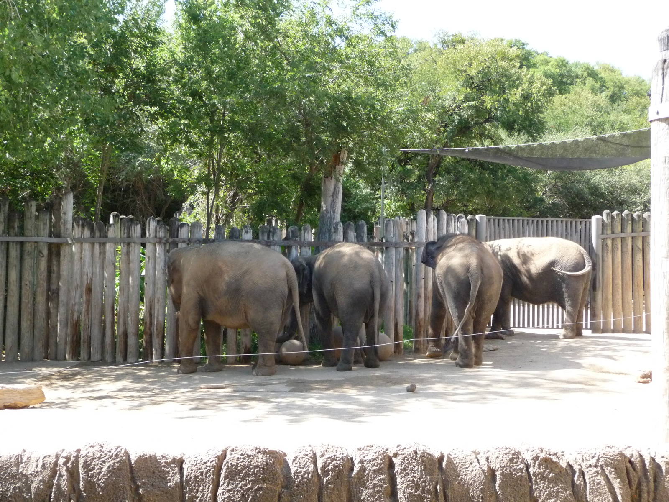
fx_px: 966
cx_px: 334
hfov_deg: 38.2
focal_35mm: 50
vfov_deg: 29.1
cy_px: 251
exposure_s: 1/500
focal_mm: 8.5
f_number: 4.2
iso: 400
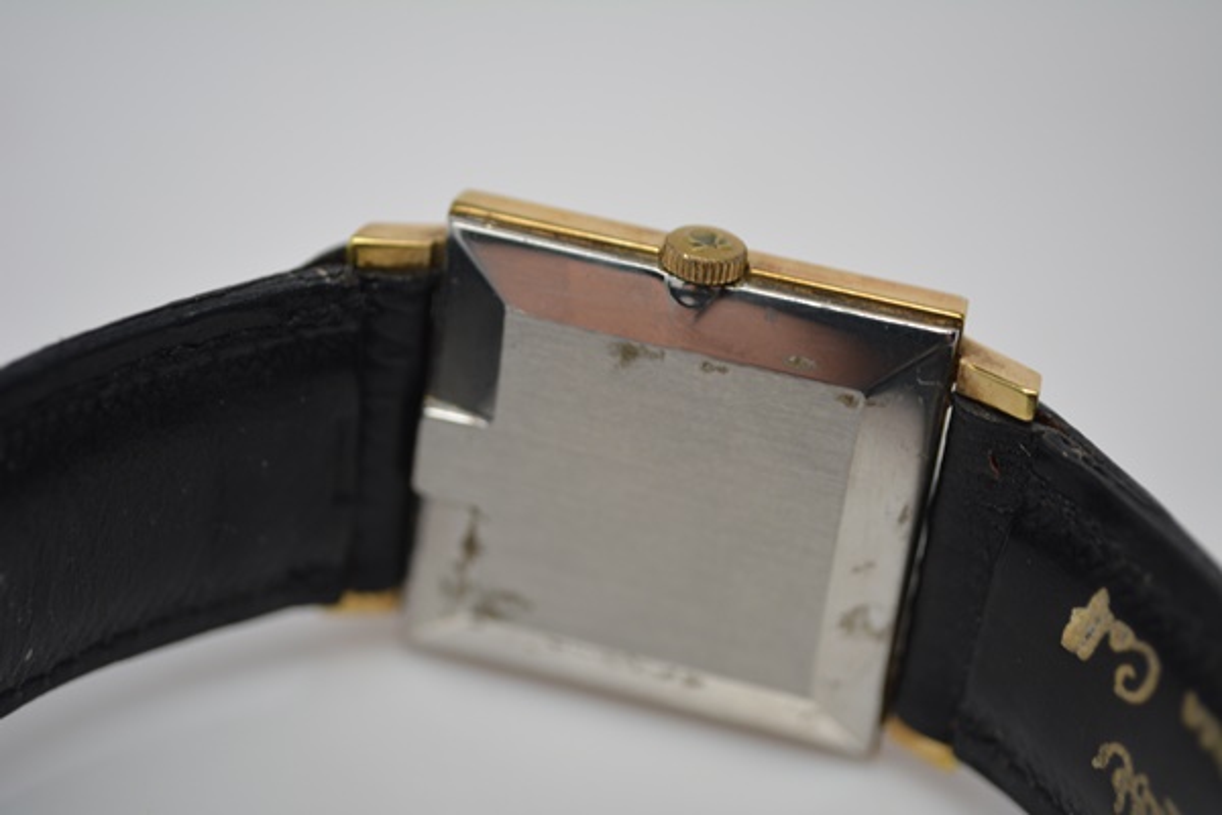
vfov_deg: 22.6
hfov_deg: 33.4
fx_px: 2037
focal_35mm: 60
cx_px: 611
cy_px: 408
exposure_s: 1/60
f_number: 5.3
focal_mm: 40
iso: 560
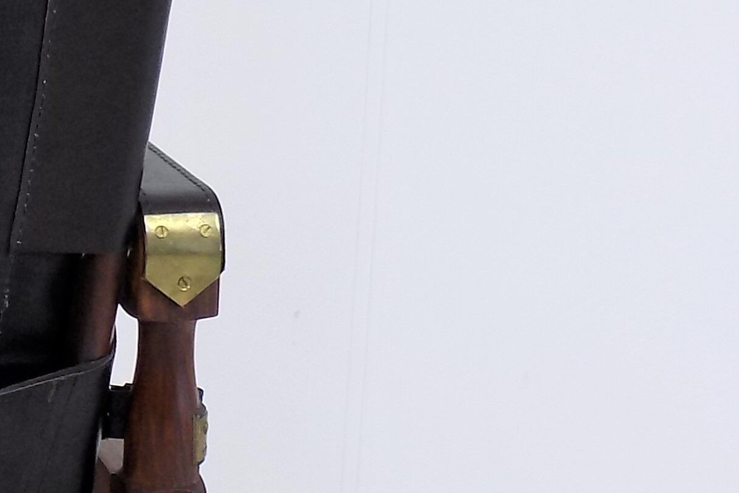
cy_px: 383
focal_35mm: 102
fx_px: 2094
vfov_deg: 13.4
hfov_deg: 18.3
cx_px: -286
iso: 80
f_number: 3.1
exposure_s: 1/30
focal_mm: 4
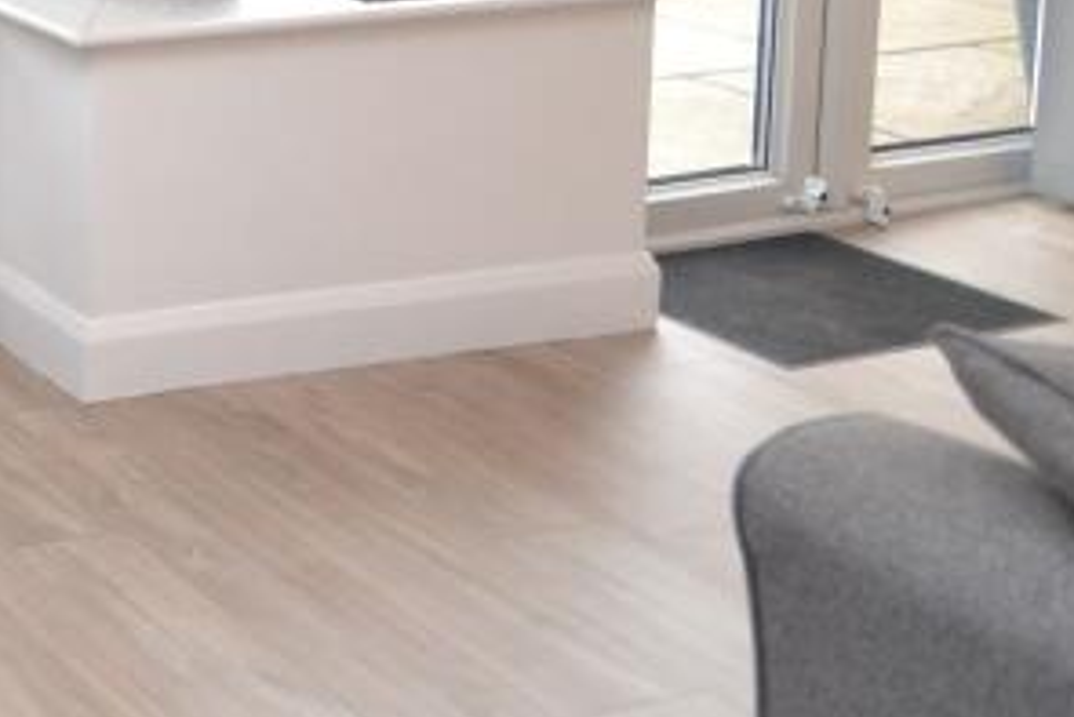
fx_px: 1552
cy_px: -282
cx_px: -710
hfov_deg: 24.4
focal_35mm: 52
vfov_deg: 22.5
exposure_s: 1/60
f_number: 4
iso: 400
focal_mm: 10
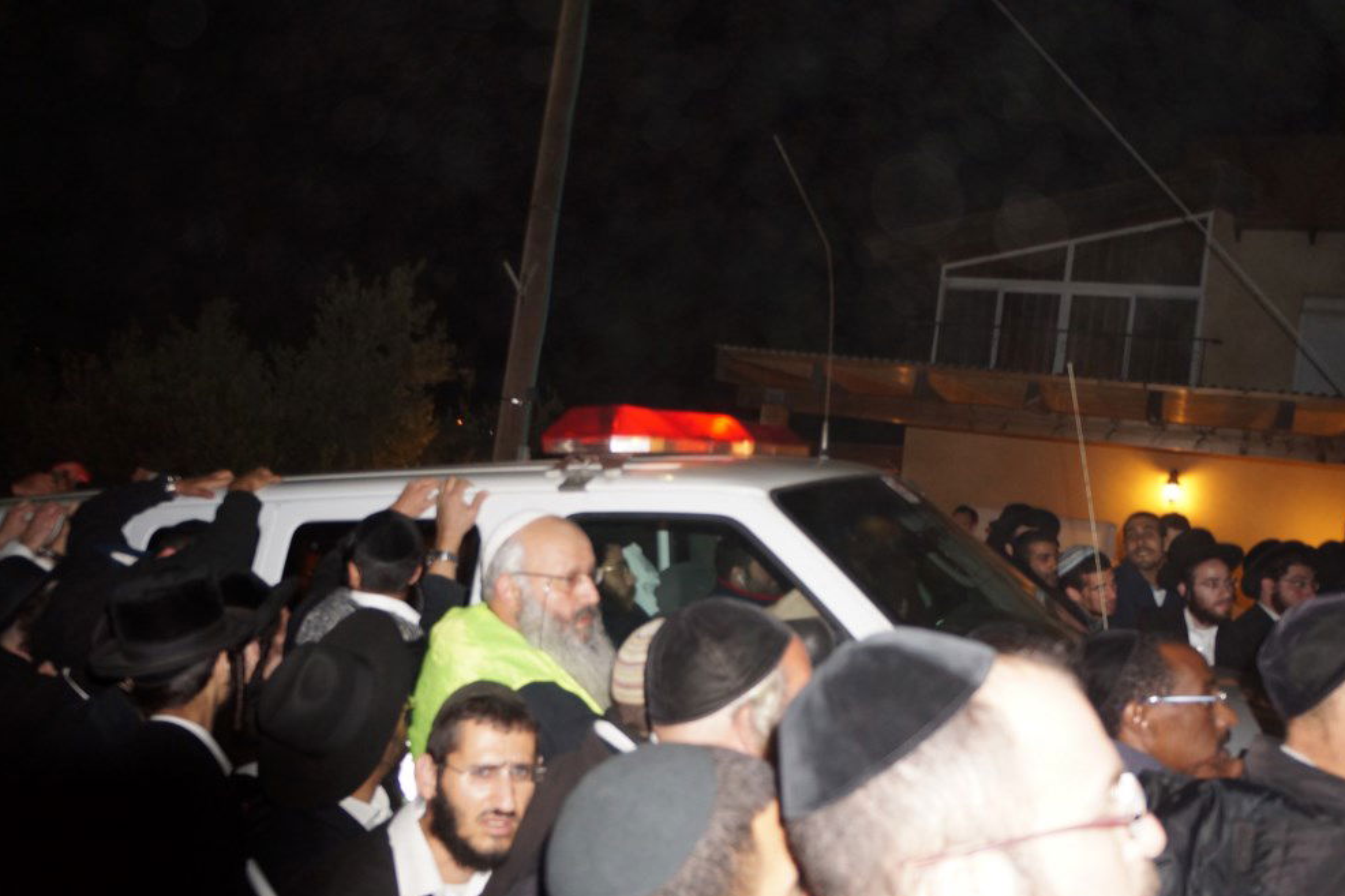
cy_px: 453
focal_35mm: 28
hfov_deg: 65.5
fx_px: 1046
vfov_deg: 46.4
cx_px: 696
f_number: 3.5
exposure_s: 1/60
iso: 1000
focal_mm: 18
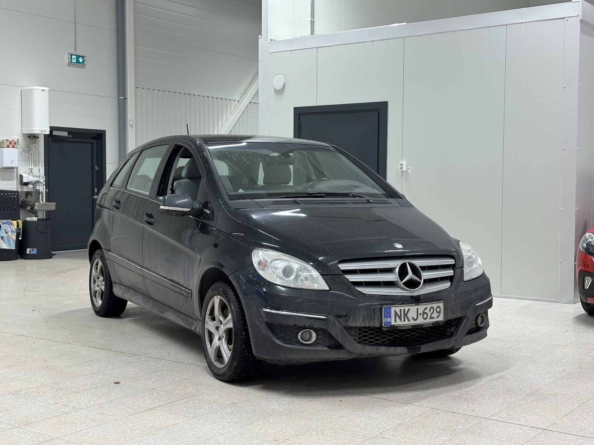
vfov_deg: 30.3
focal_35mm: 48
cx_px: 297
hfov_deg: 39.7
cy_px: 222
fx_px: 824
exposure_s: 1/82
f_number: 1.78
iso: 80
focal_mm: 6.86
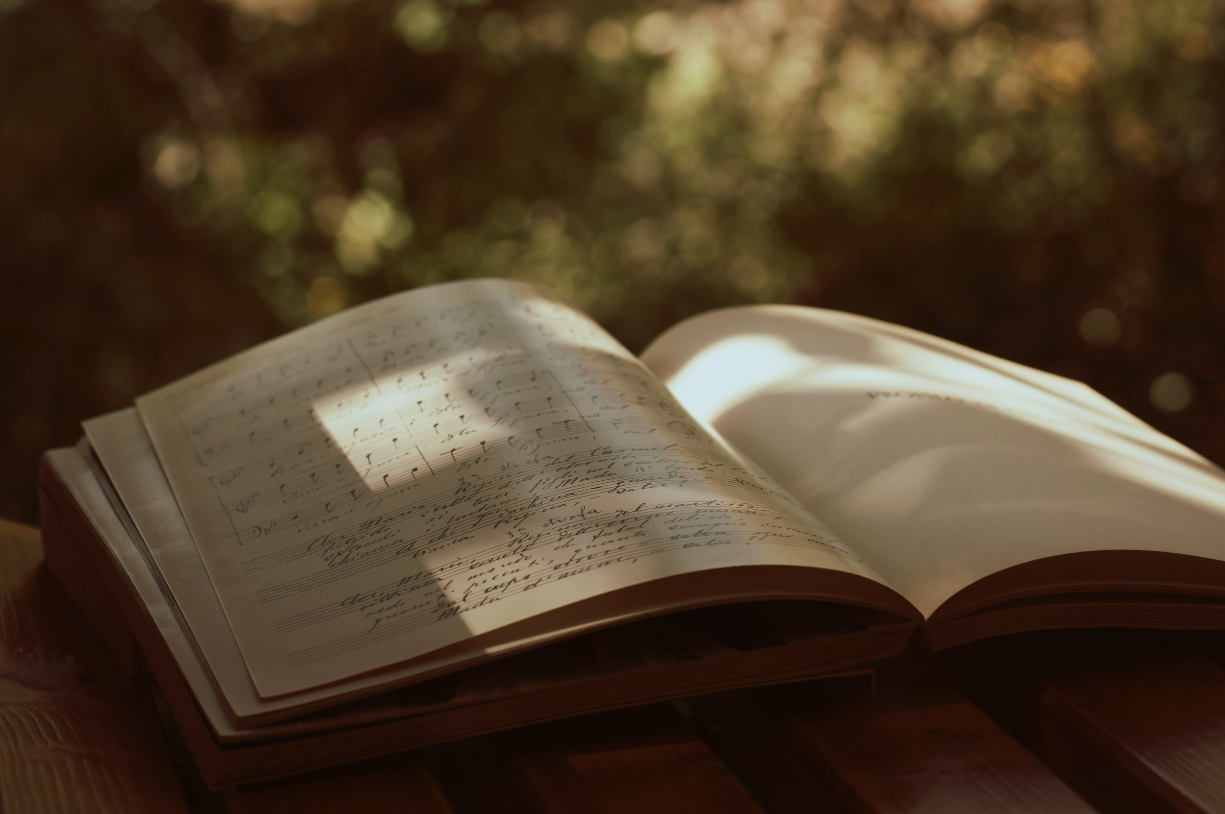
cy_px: 407
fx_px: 2787
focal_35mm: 82
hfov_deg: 24.8
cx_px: 612
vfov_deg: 16.6
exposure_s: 1/125
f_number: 5.6
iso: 100
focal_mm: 55
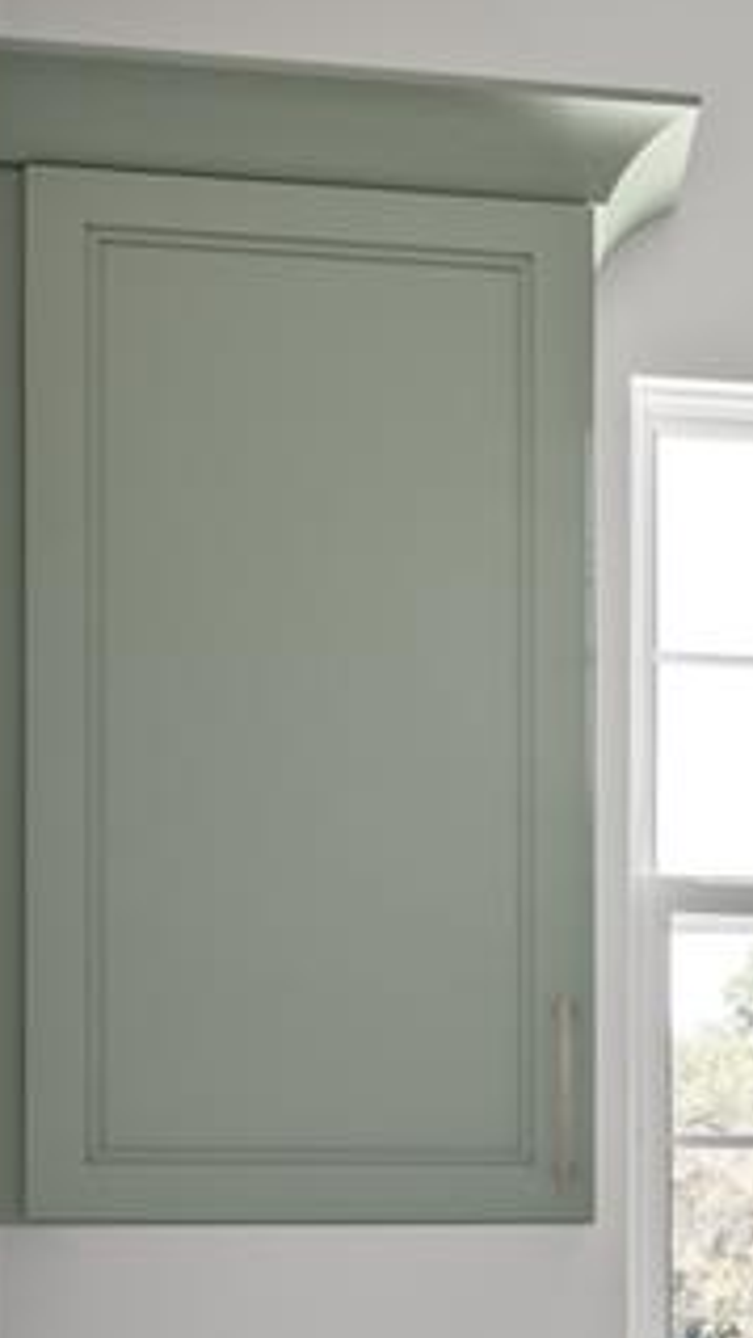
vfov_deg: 22.8
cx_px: 1428
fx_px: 3228
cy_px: 1229
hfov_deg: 12.1
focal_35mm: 91
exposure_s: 1/2.5
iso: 250
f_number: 8
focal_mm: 23
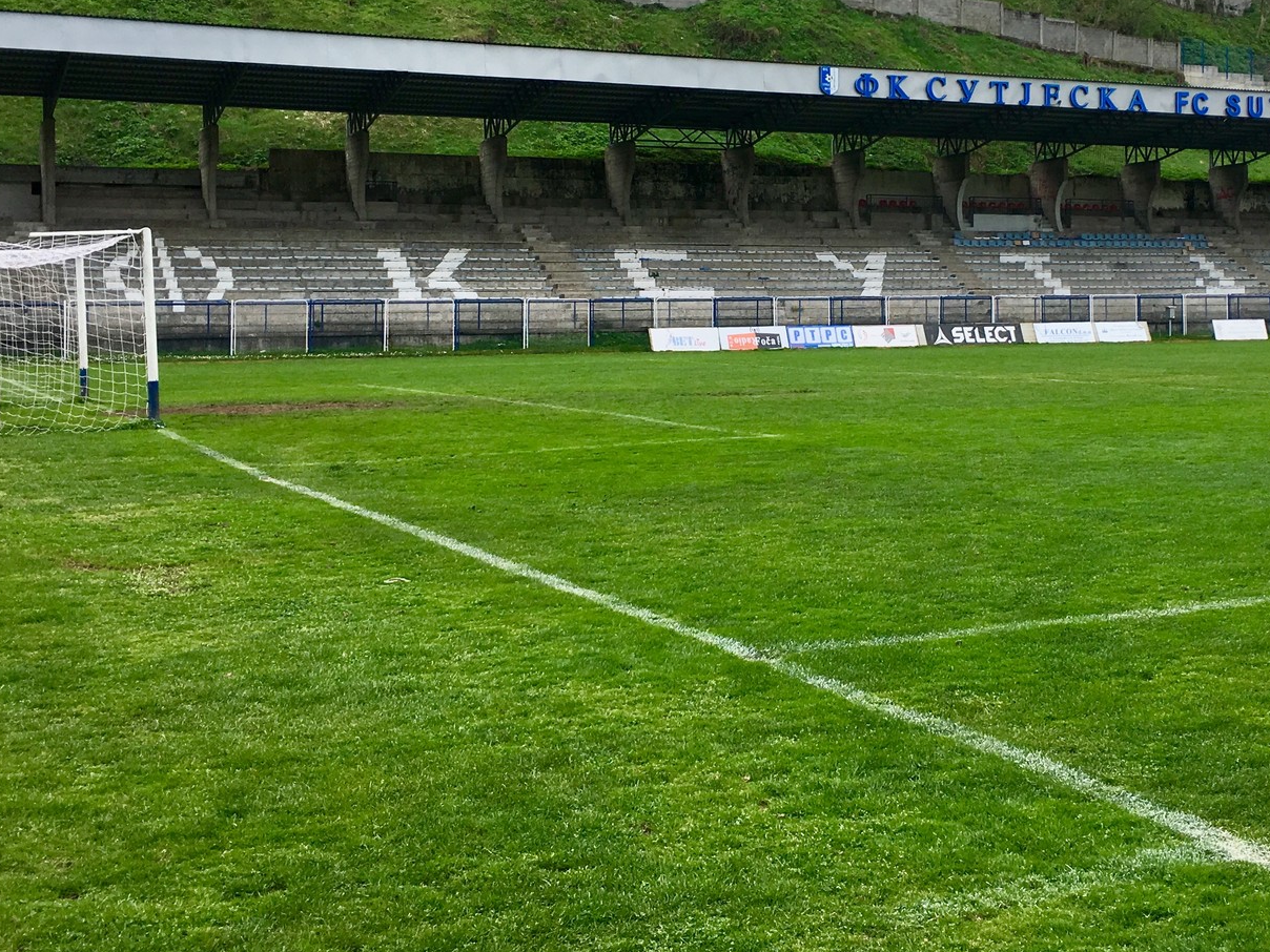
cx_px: 822
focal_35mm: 48
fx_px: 1761
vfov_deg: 30.0
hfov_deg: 39.3
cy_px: 297
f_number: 2.2
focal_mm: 4.15
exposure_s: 1/855
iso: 25
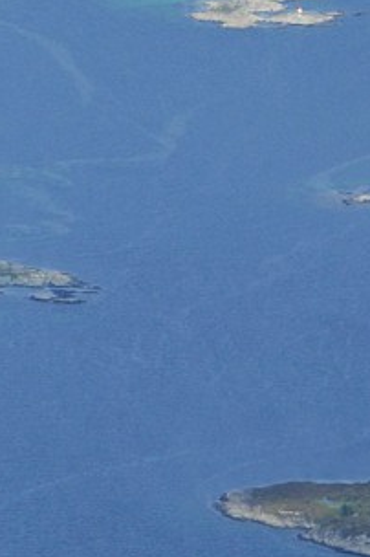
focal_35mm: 1183
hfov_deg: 1.2
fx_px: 18278
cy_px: -682
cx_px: -528
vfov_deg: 1.7
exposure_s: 1/1600
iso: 100
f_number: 4
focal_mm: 150
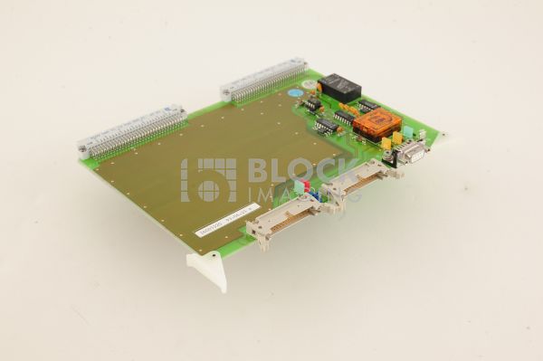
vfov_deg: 26.9
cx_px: 272
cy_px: 180
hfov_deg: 39.6
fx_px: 754
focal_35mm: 50
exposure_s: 1/125
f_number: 11
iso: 1600
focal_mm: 50
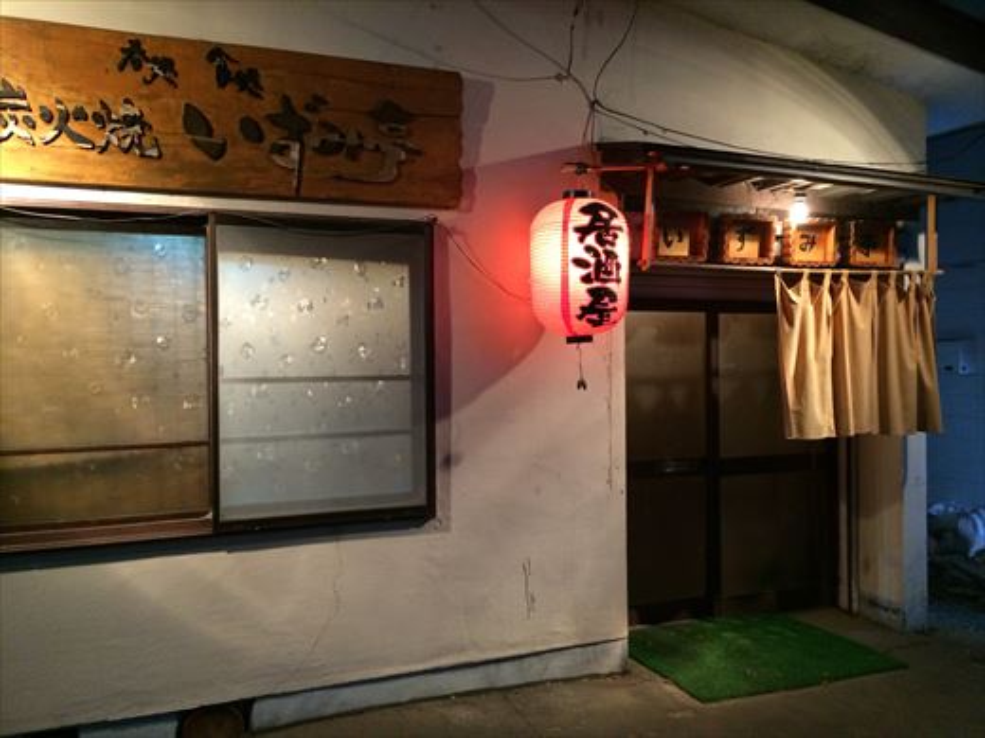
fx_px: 854
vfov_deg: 46.8
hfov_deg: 60.0
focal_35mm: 30
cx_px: 492
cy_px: 369
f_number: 2.2
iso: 320
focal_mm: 4.12
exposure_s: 1/30
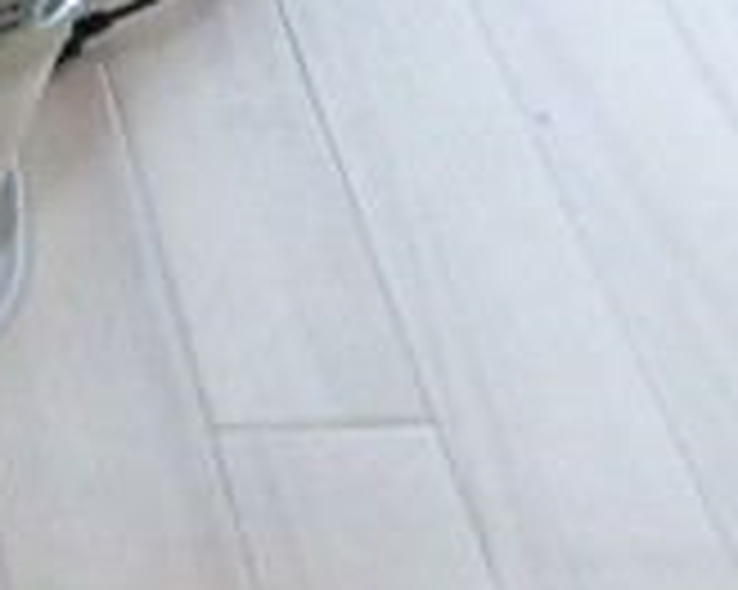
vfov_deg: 16.1
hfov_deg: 19.5
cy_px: -477
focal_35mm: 80
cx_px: -486
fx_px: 1746
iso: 800
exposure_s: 1/40
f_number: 3.5
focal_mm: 3.7
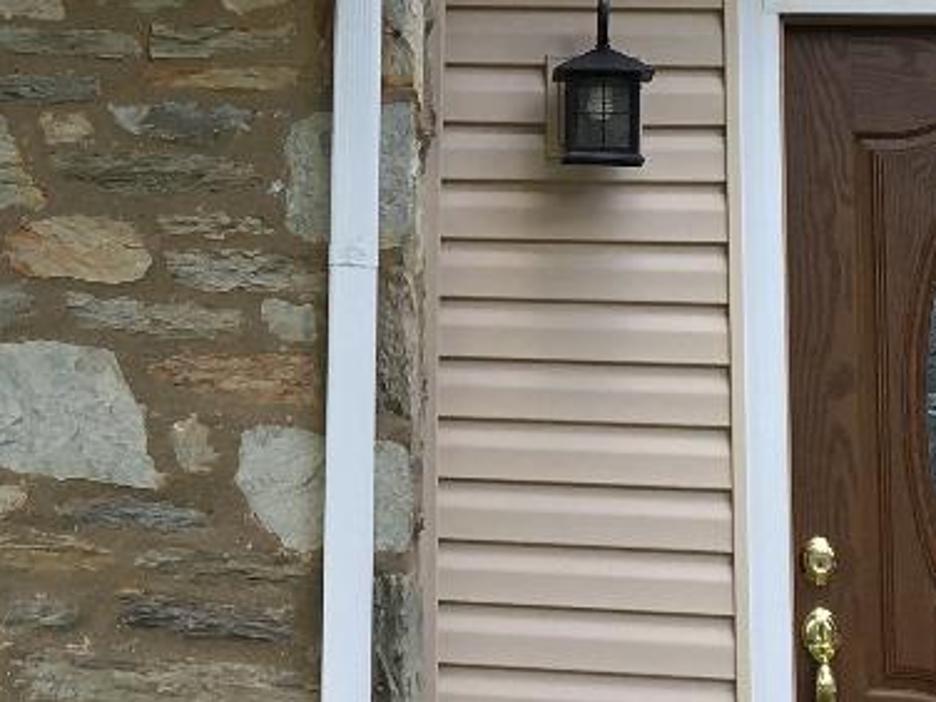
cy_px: 105
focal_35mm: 111
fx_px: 3001
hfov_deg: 16.8
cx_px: -264
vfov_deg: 13.3
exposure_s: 1/295
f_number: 2.2
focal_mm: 4.15
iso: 25
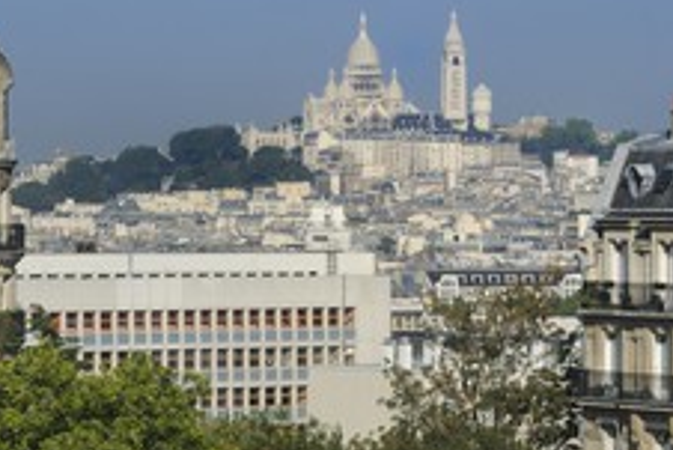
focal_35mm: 279
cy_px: 247
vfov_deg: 4.9
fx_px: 5219
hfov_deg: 7.4
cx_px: 354
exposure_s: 1/160
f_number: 18
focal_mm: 150
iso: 200
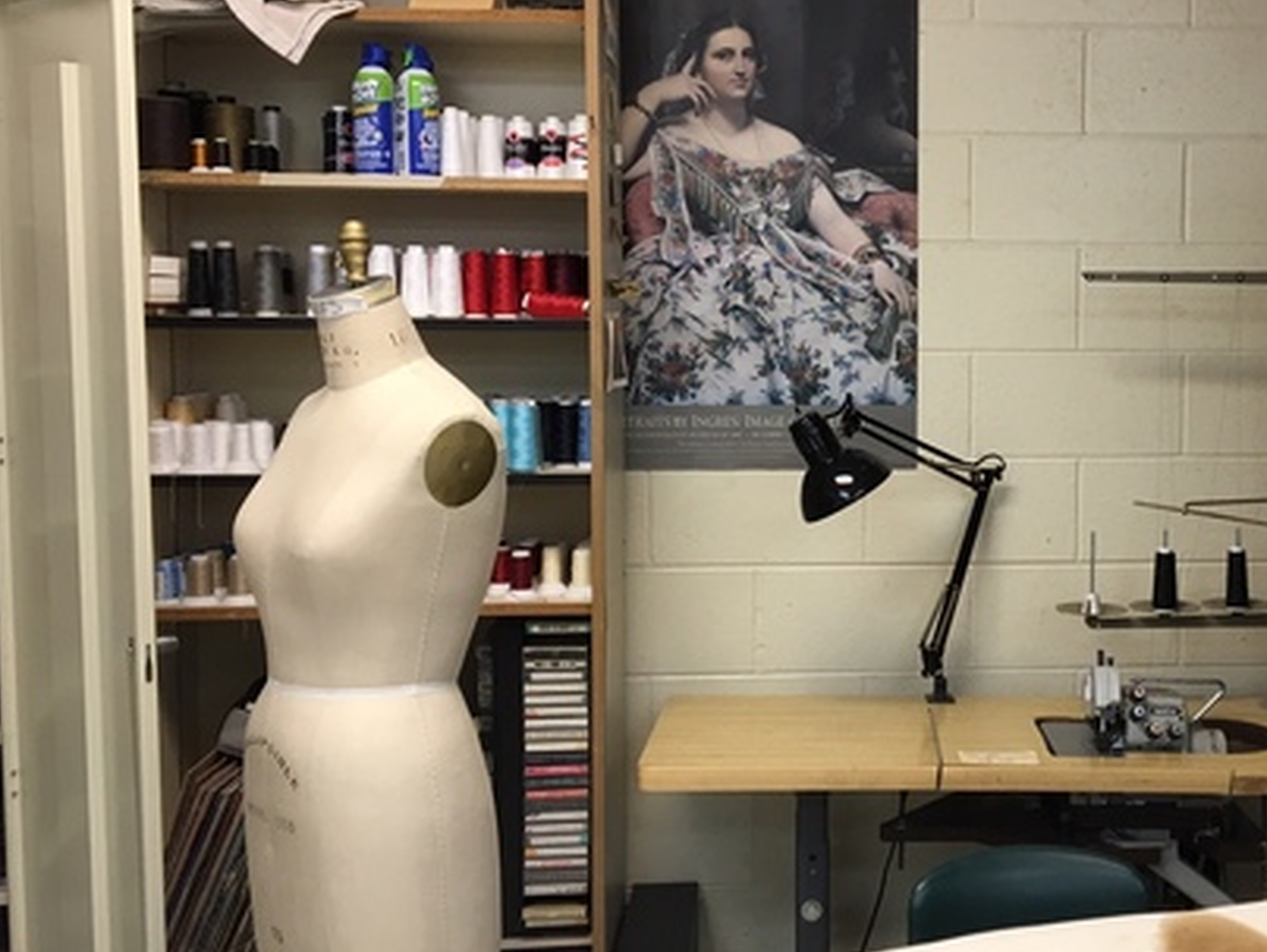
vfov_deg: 31.5
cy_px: 424
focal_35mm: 46
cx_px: 949
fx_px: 1685
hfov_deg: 40.1
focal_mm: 4.15
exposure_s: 1/30
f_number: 2.2
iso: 40
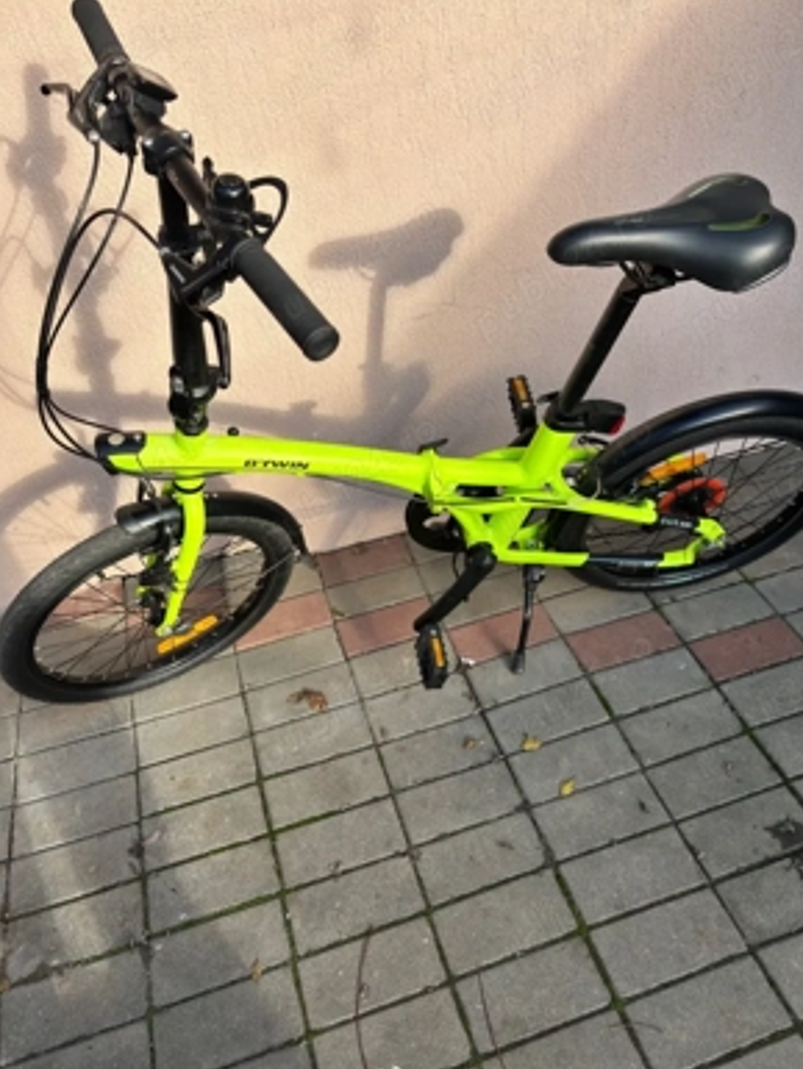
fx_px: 835
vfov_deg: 65.3
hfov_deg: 51.4
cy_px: 519
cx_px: 403
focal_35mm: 27
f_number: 1.6
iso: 50
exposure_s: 1/1152
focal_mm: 5.96
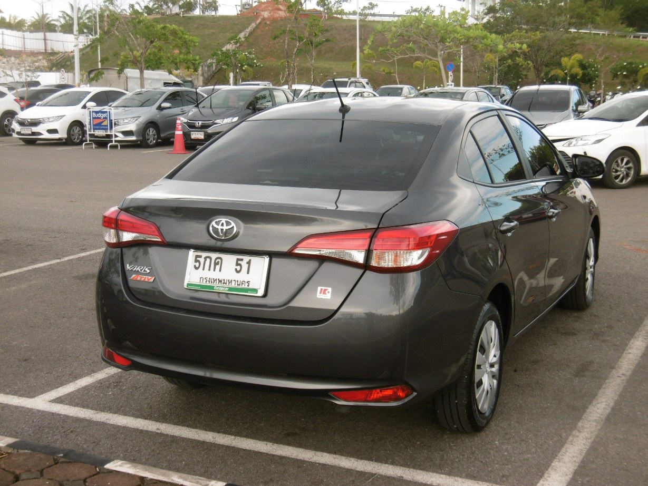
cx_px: 324
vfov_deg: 28.6
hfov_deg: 37.5
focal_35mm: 51
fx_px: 955
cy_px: 243
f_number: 4
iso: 100
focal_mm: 9.2
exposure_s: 1/160
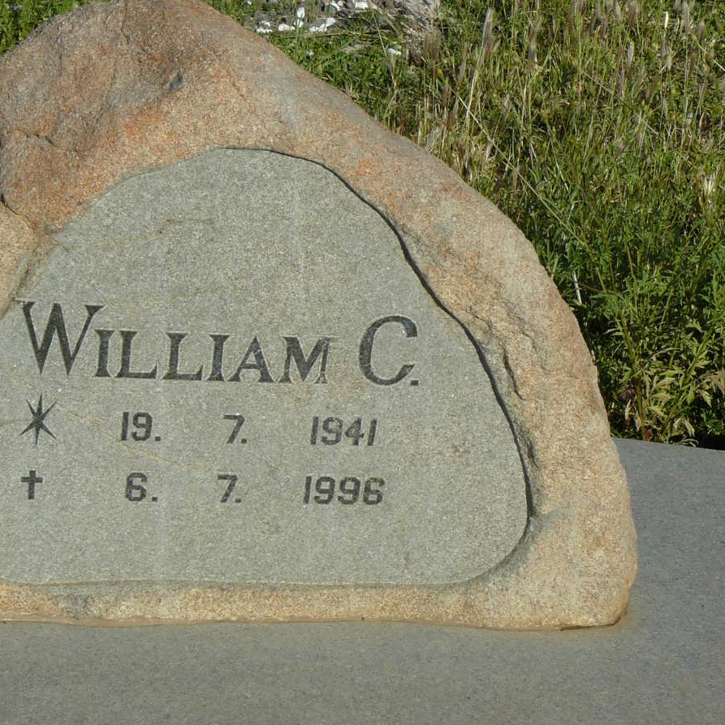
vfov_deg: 17.2
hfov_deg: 17.2
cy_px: 361
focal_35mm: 101
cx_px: 277
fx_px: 2393
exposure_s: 1/500
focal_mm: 11.8
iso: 100
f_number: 6.3
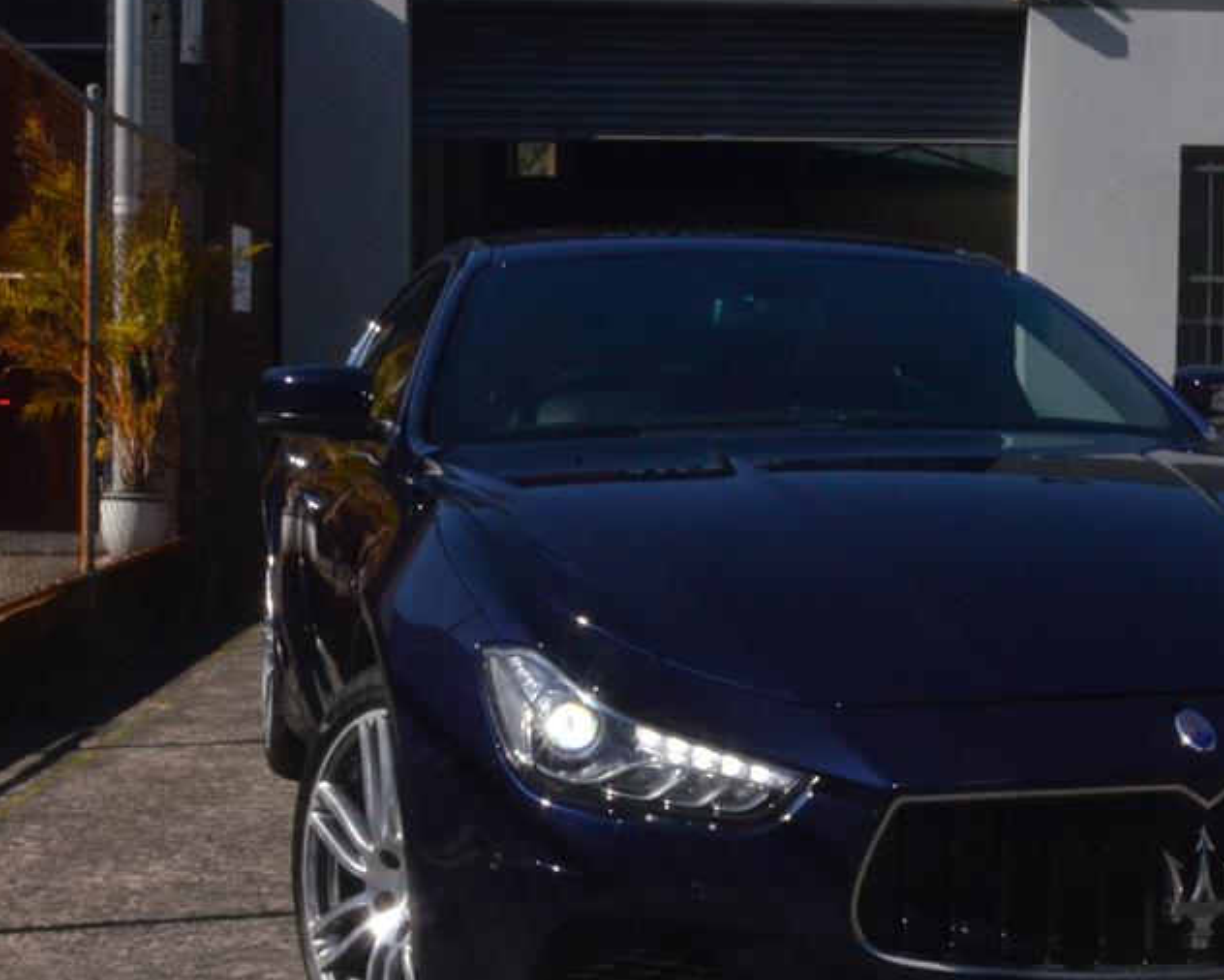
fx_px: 2428
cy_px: 438
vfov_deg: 22.8
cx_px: 760
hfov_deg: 28.2
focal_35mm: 67
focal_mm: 26
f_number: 25
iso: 2000
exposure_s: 1/250
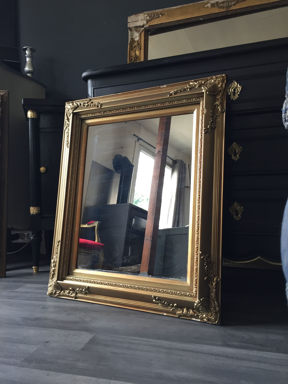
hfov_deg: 48.2
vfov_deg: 61.7
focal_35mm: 29
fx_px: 322
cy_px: 192
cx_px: 144
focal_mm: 4.15
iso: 100
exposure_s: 1/33
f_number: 2.2
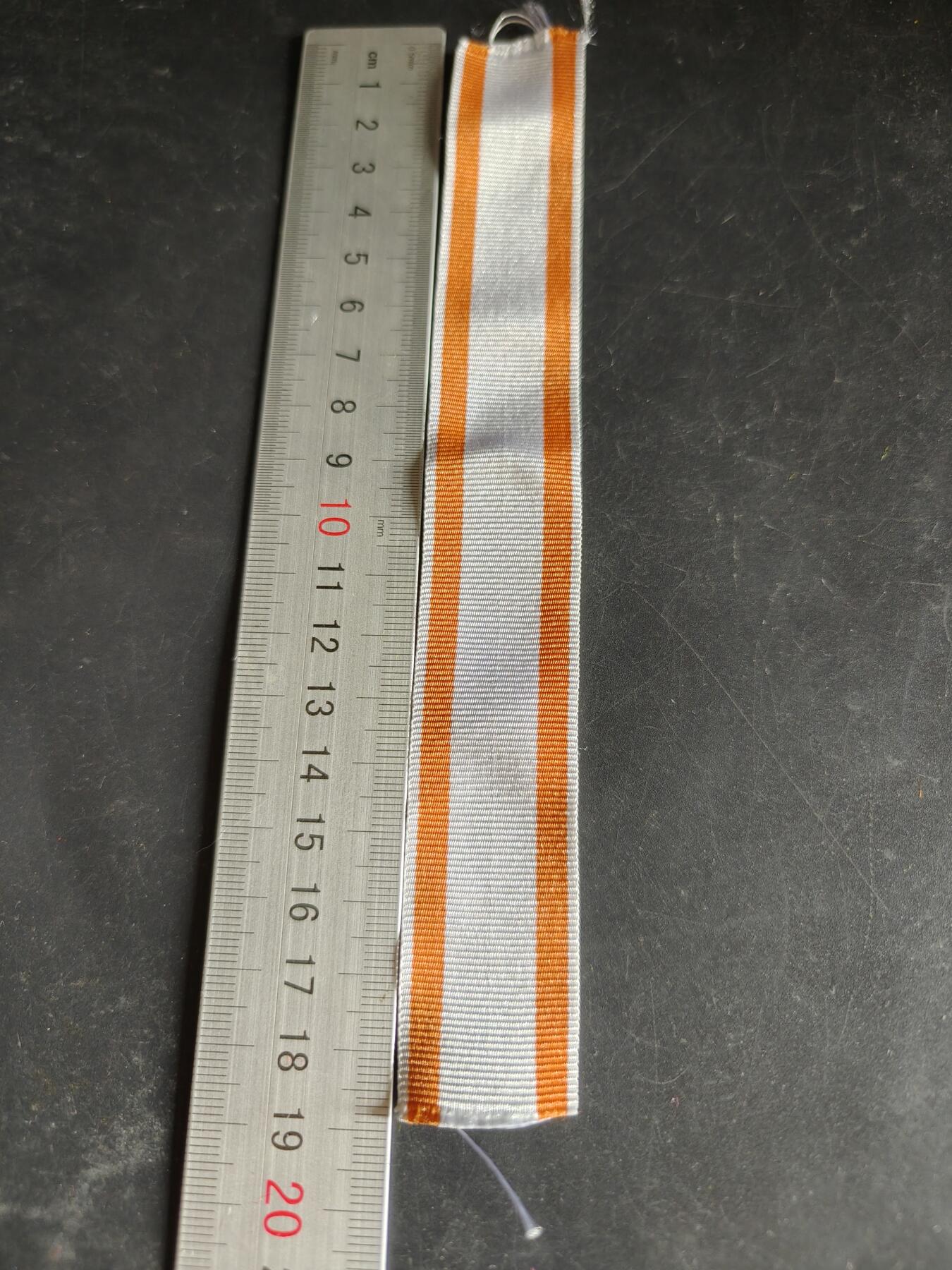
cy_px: 635
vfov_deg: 73.9
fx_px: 843
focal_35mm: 23
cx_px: 476
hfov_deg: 58.9
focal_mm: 6.06
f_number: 1.6
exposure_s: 1/100
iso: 500
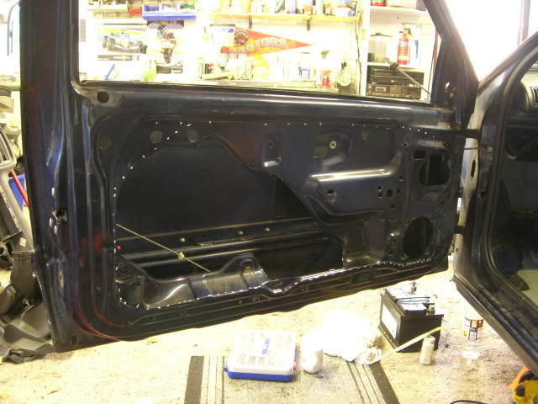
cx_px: 269
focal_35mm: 38
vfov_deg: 37.7
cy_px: 202
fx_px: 591
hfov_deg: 49.0
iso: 132
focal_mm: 7.8
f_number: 2.8
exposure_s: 1/3.3
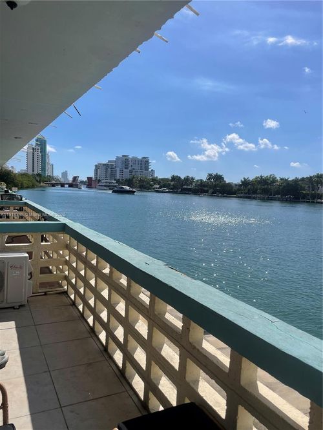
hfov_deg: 53.0
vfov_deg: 67.3
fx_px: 324
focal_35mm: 26
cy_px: 215
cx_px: 162
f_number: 1.6
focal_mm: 4.2
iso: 32
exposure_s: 1/8403
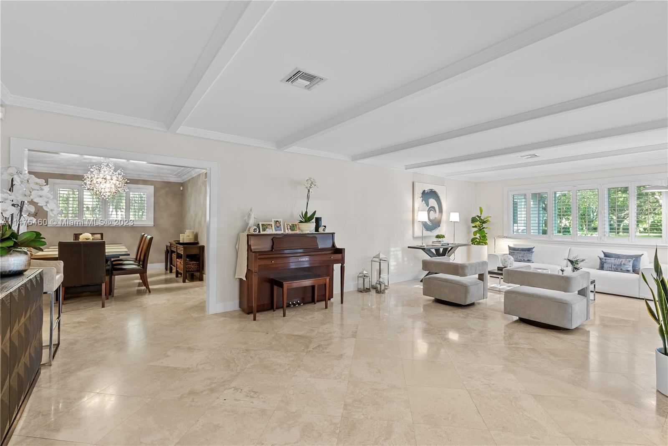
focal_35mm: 16
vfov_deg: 73.8
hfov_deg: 96.7
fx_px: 297
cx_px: 334
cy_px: 223
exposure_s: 1.6
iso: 250
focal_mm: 16
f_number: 11
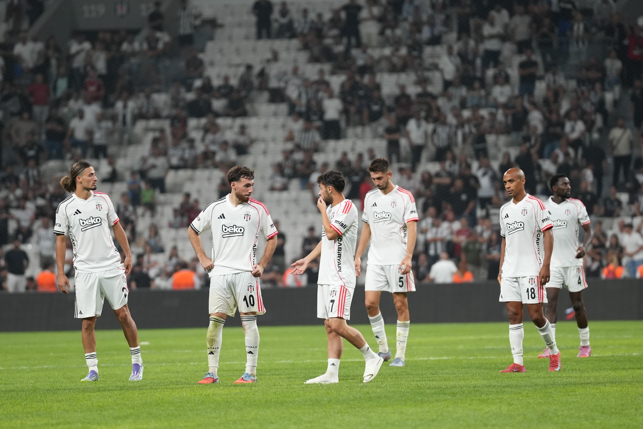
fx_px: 5358
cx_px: 322
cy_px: 214
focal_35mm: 300
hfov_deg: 6.9
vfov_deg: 4.6
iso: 1600
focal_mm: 200
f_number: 2.8
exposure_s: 1/1250
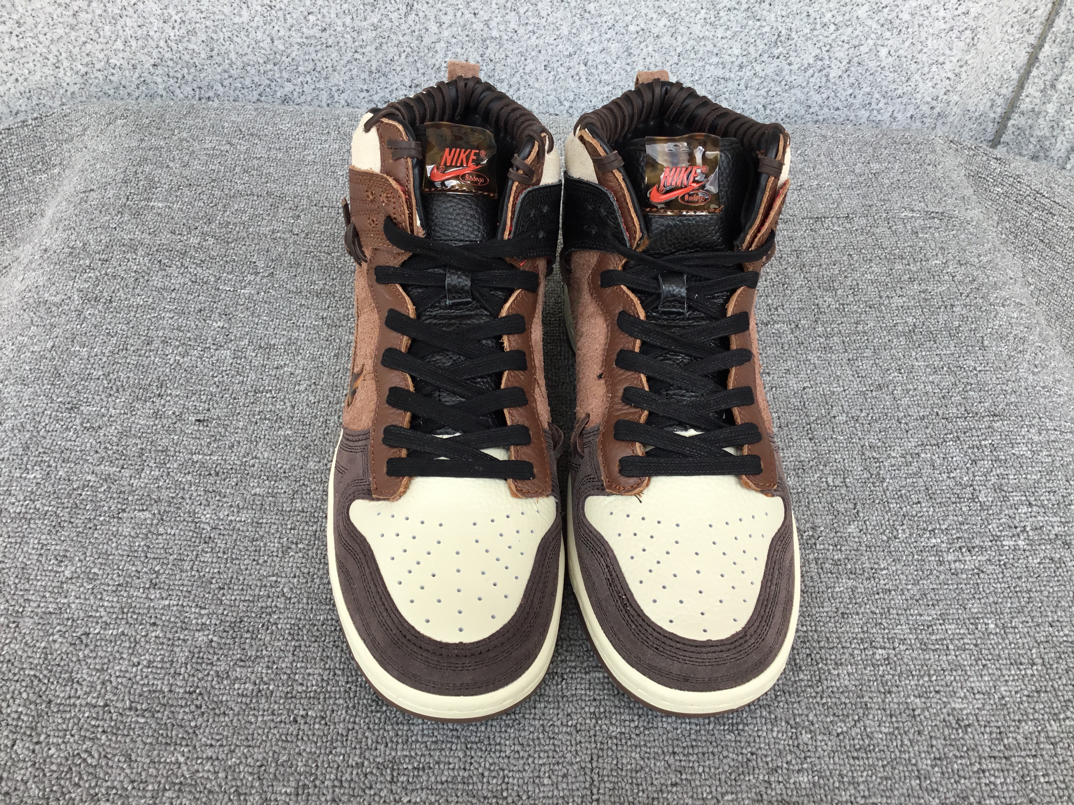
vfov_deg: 45.4
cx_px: 537
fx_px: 962
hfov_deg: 58.4
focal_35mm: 31
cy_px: 402
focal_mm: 3.3
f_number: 2.4
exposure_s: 1/392
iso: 25
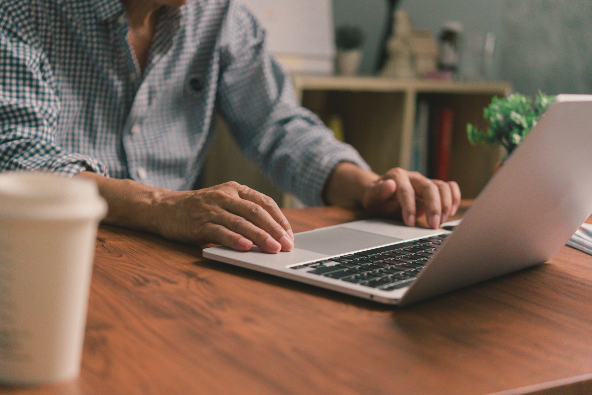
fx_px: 987
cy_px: 198
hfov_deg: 33.4
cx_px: 296
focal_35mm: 60
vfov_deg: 22.6
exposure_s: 1/100
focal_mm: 60
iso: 250
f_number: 2.8
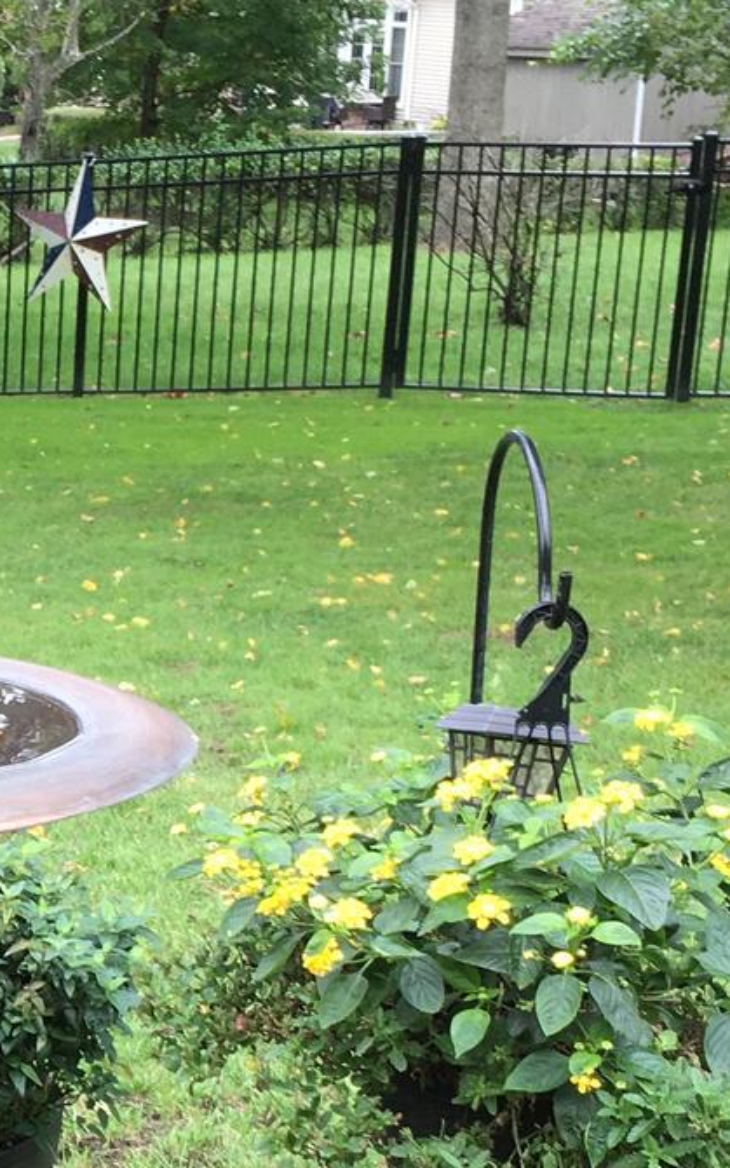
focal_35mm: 94
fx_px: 2991
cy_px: 945
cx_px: -369
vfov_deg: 21.8
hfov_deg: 13.1
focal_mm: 4.15
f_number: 2.2
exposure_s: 1/120
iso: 25
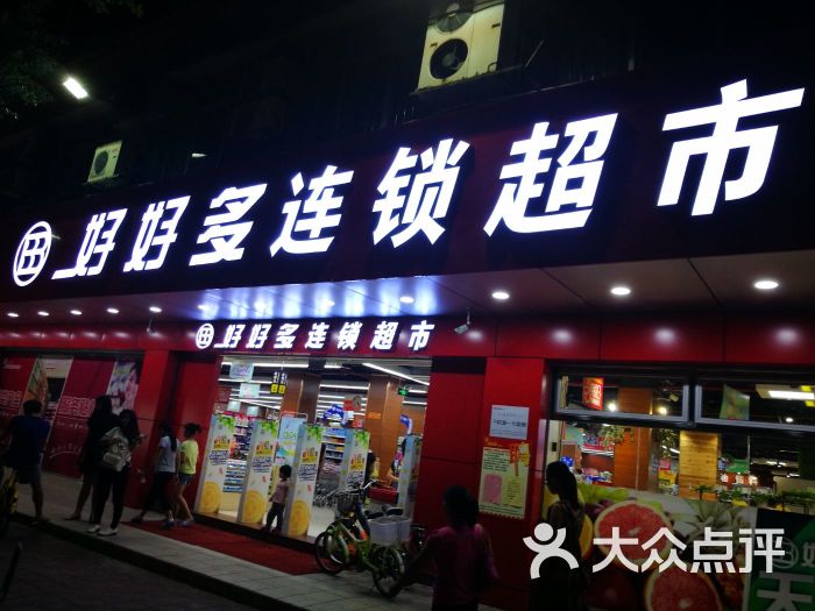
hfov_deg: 65.3
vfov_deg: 51.4
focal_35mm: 27
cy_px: 306
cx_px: 408
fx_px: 636
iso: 160
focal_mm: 4.5
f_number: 4
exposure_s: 1/50
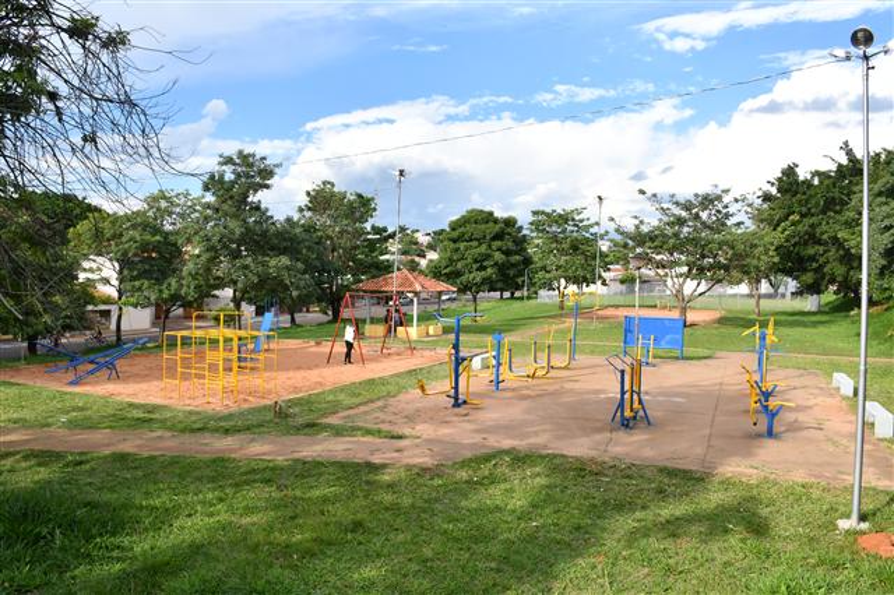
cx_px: 447
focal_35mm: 27
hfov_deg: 67.4
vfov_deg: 47.9
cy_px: 298
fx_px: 670
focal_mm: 18
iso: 320
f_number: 11
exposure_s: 1/250
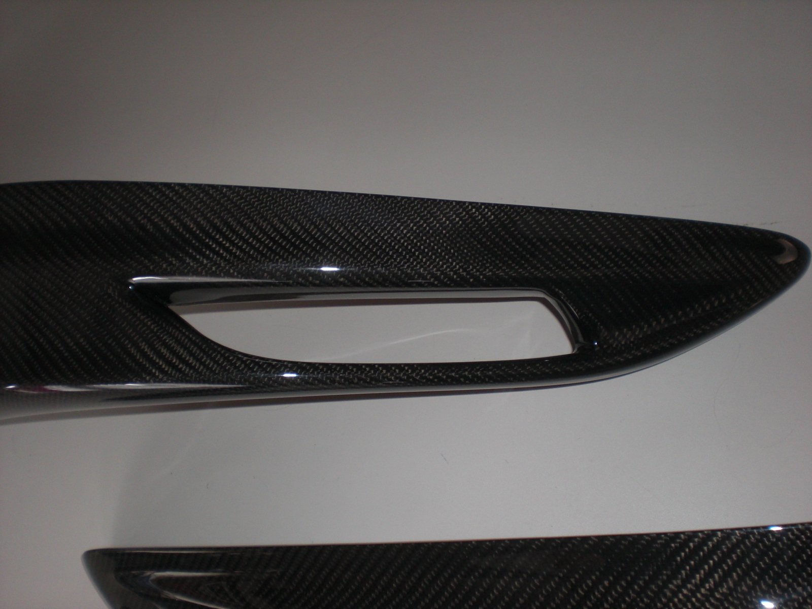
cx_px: 406
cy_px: 304
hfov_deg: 49.0
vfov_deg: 37.7
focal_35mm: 38
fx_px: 891
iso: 100
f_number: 3.1
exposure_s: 1/30
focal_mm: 6.3
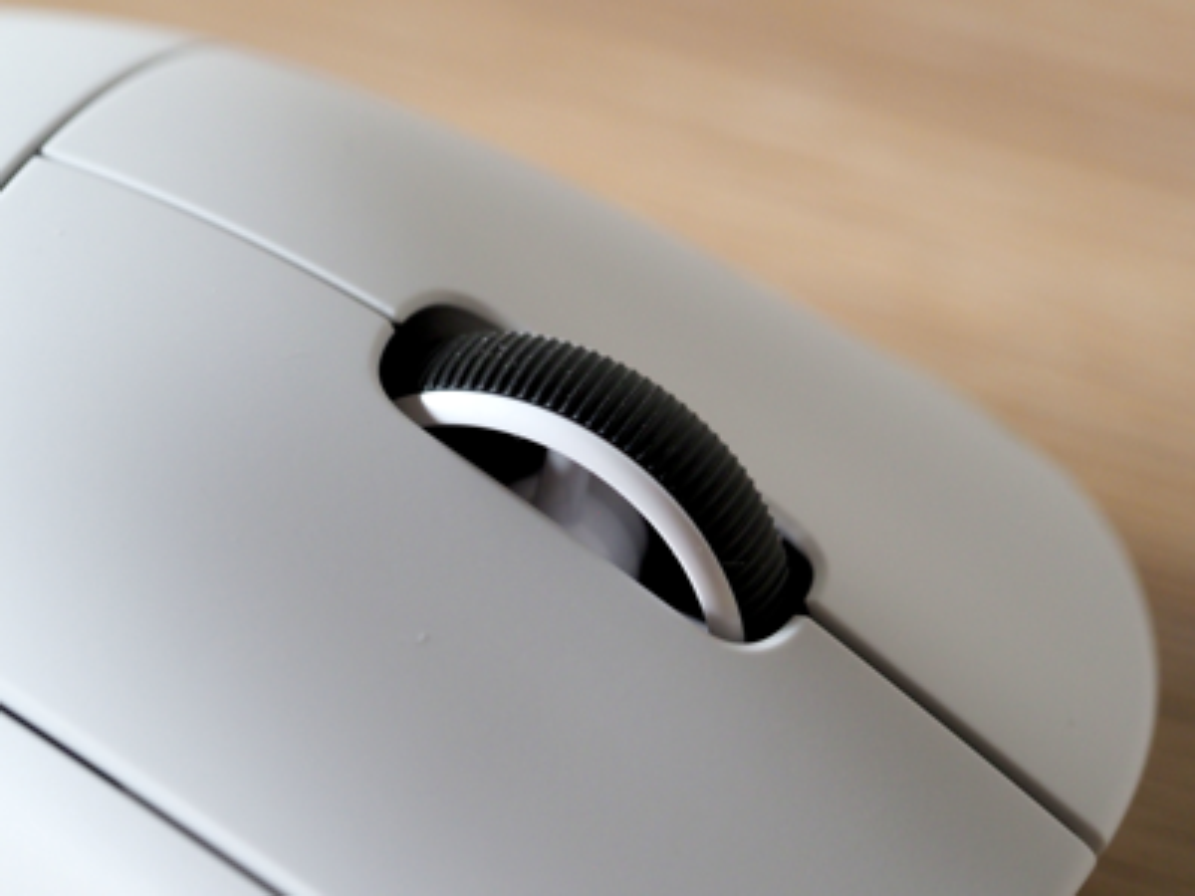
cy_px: 448
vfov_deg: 12.3
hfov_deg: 16.4
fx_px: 4143
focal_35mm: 120
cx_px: 598
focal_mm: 60
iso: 1600
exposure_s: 1/125
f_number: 4.5
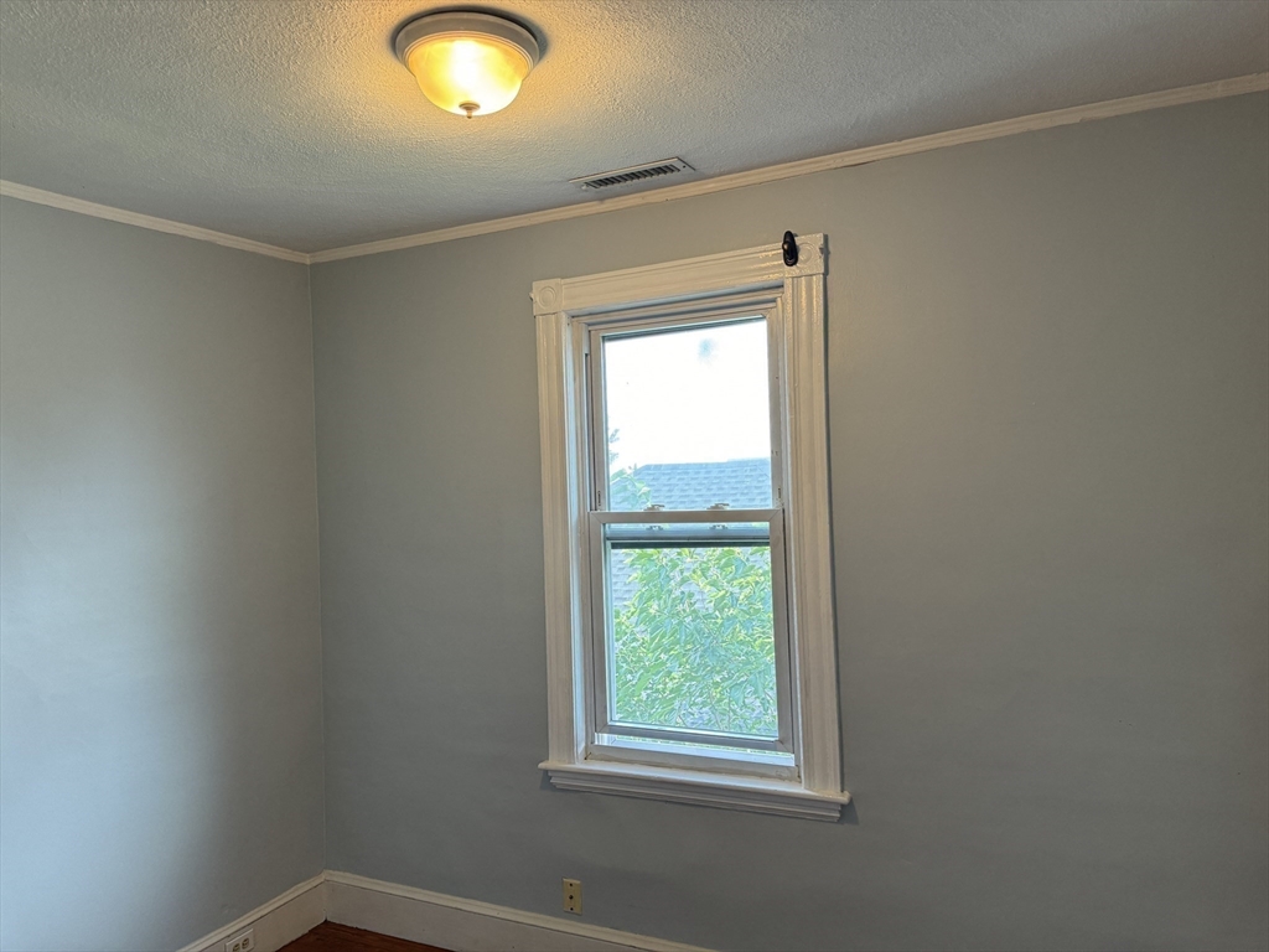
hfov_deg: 71.6
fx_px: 880
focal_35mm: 24
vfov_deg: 56.8
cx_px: 634
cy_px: 476
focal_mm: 6.76
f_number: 1.78
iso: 200
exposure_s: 1/120
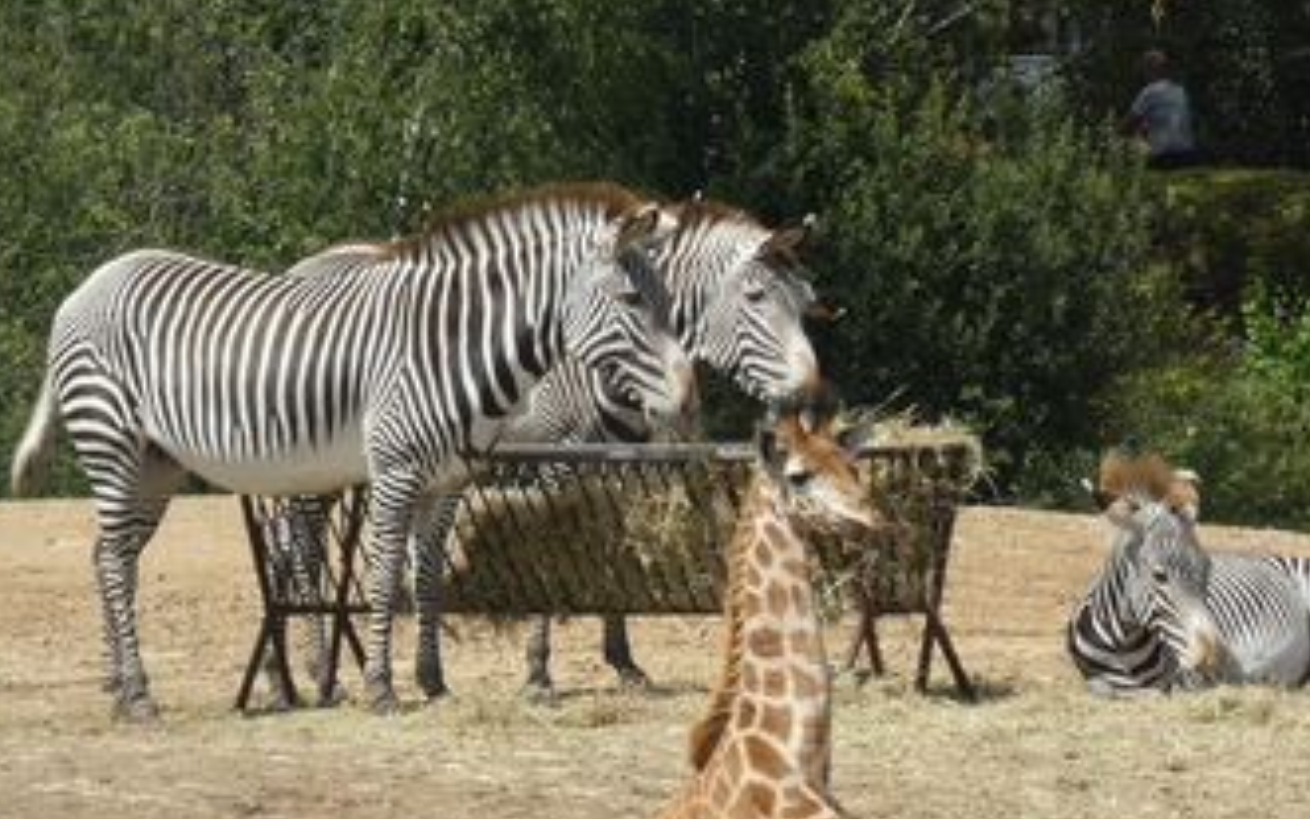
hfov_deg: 3.8
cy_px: 481
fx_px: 19568
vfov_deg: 2.4
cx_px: 795
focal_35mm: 548
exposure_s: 1/200
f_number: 5.6
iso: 80
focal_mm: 66.7
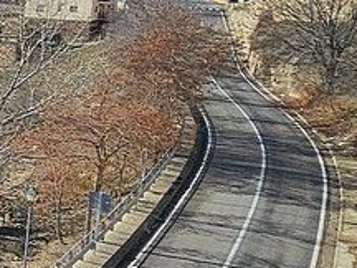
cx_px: -512
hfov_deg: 14.8
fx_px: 794
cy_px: 65
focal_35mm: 77
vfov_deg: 19.0
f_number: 2.2
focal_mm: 2.2
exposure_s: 1/3903
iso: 50
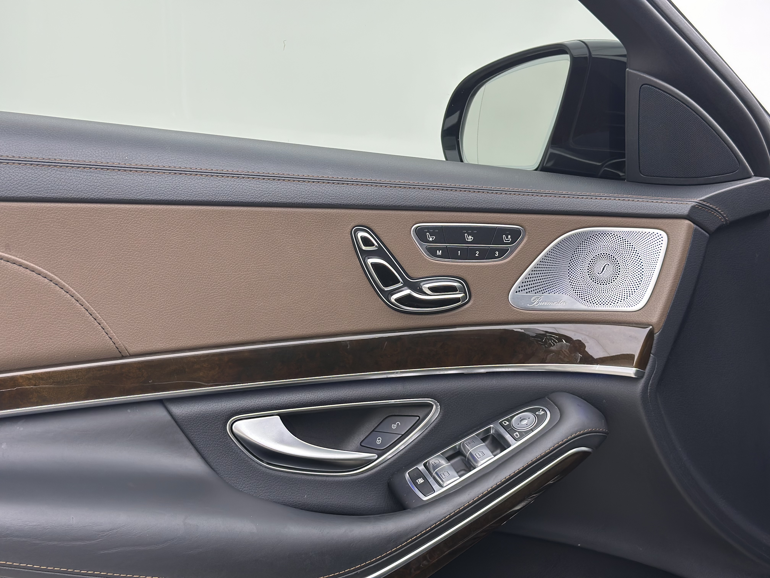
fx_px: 1068
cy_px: 289
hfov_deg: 39.7
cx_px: 385
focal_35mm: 48
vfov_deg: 30.3
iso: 80
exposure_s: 1/141
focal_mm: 6.86
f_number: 1.78
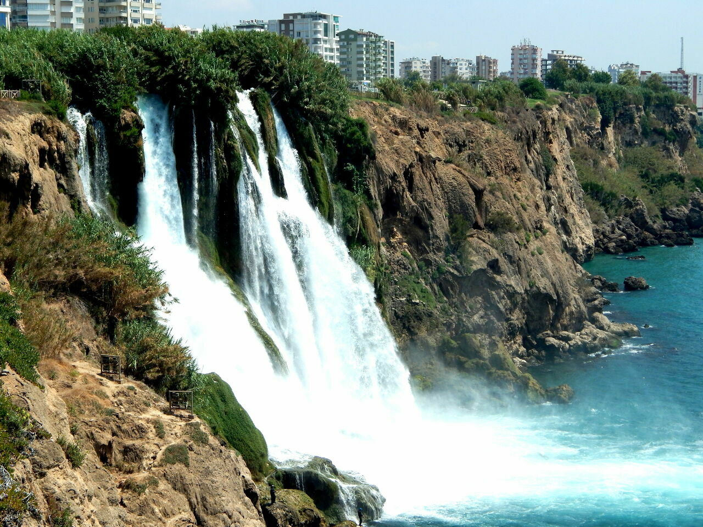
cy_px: 264
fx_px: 1239
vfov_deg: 24.0
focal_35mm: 61
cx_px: 352
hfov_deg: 31.7
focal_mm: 10.9
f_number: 7.9
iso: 125
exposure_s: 1/500
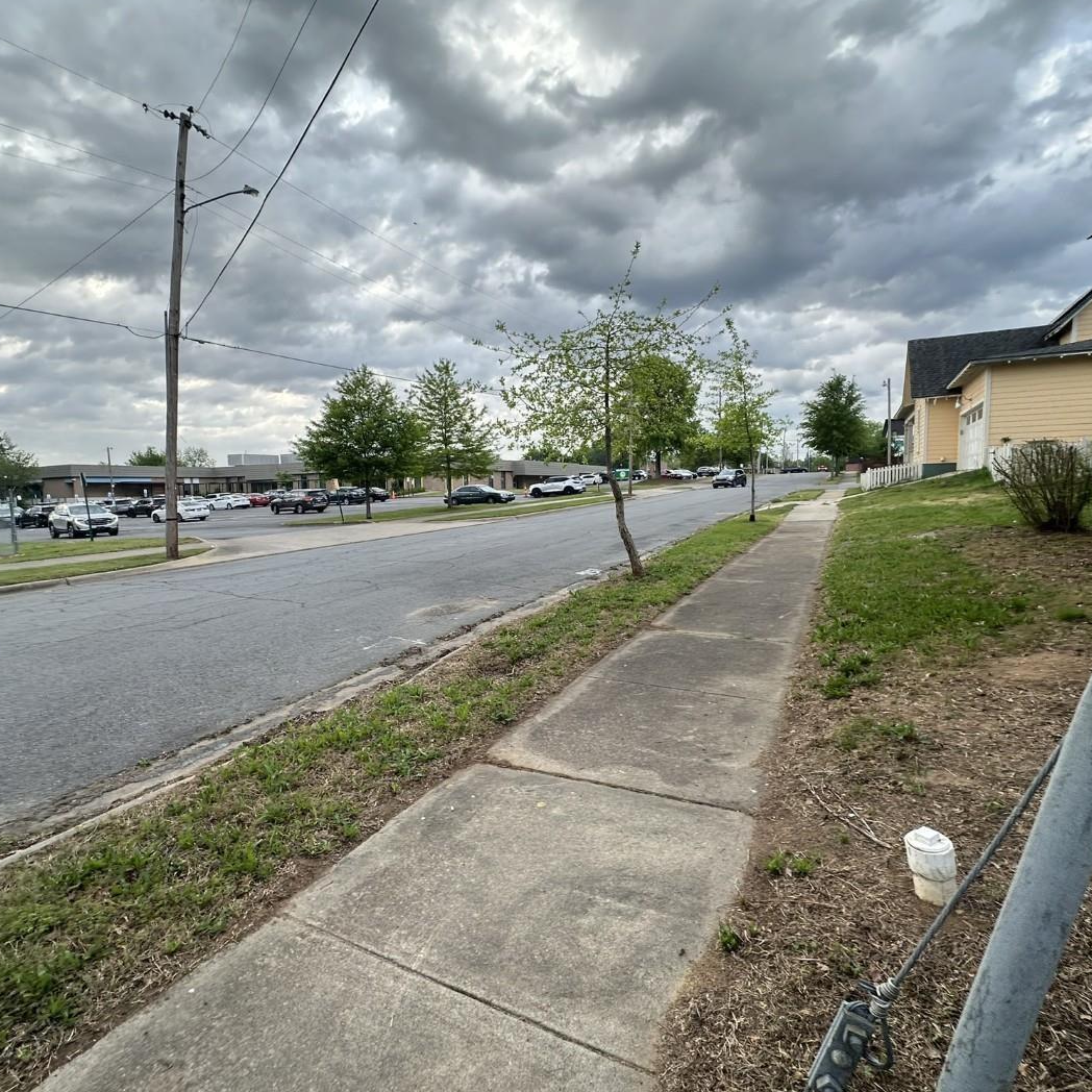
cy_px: 538
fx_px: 607
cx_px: 517
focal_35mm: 17
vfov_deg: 84.0
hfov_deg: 83.9
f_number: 2.2
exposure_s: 1/244
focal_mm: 2.22
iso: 40
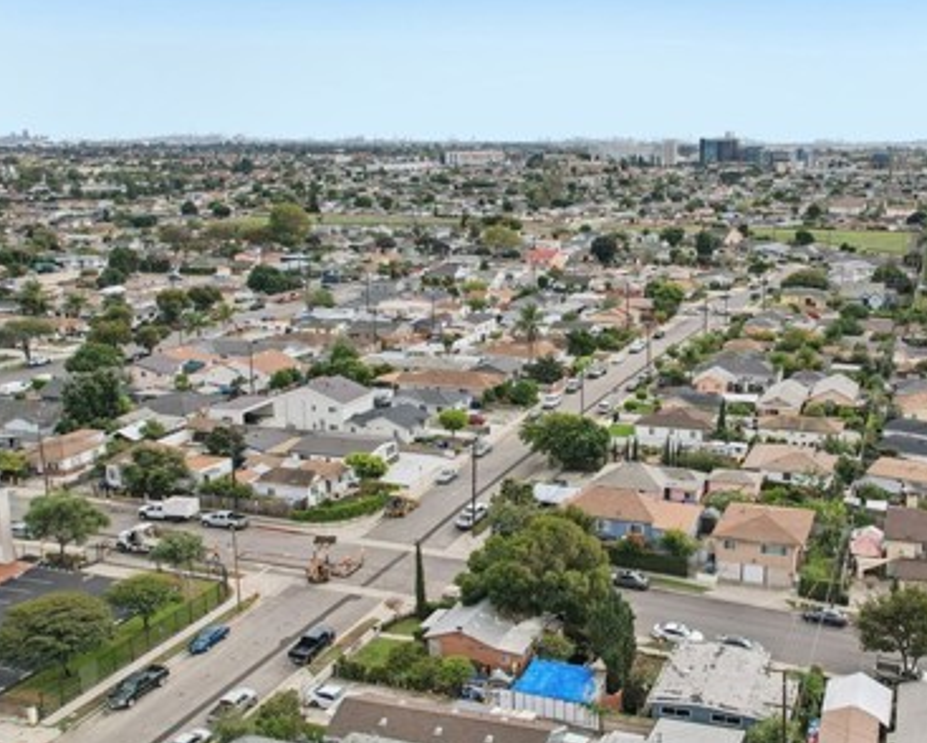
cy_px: 366
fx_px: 988
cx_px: 664
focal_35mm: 36
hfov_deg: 48.8
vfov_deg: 41.2
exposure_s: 1/2000
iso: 110
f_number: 2.8
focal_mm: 8.4
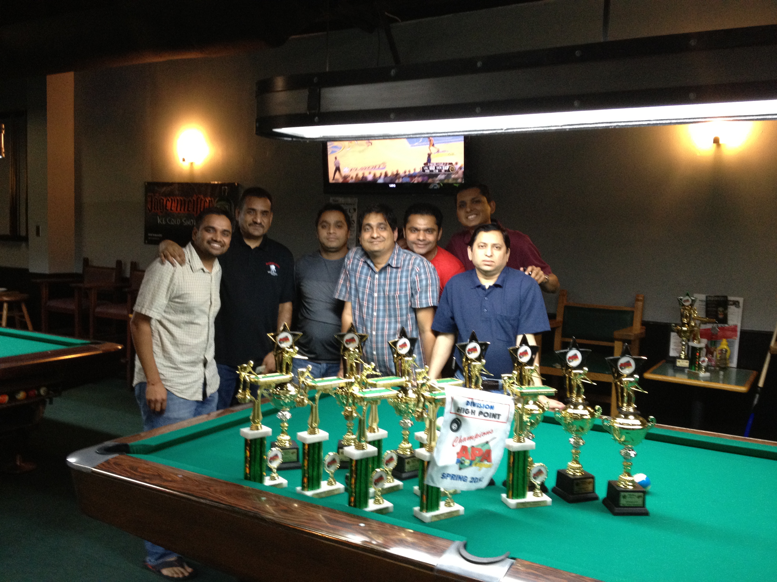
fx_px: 786
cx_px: 388
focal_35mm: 35
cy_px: 291
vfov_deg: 40.7
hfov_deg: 52.6
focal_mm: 4.28
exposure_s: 1/20
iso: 250
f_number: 2.4
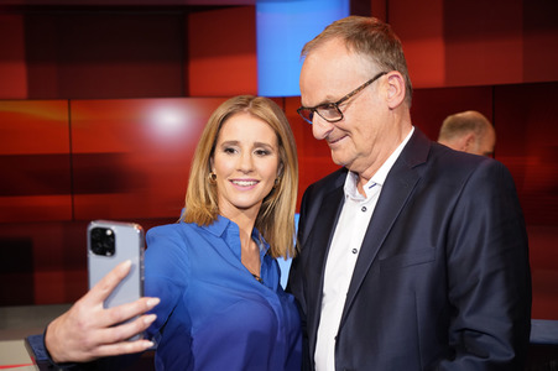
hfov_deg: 43.6
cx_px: 279
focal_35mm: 45
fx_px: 697
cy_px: 186
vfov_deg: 29.8
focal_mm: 45
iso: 1600
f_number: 4.5
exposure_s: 1/125
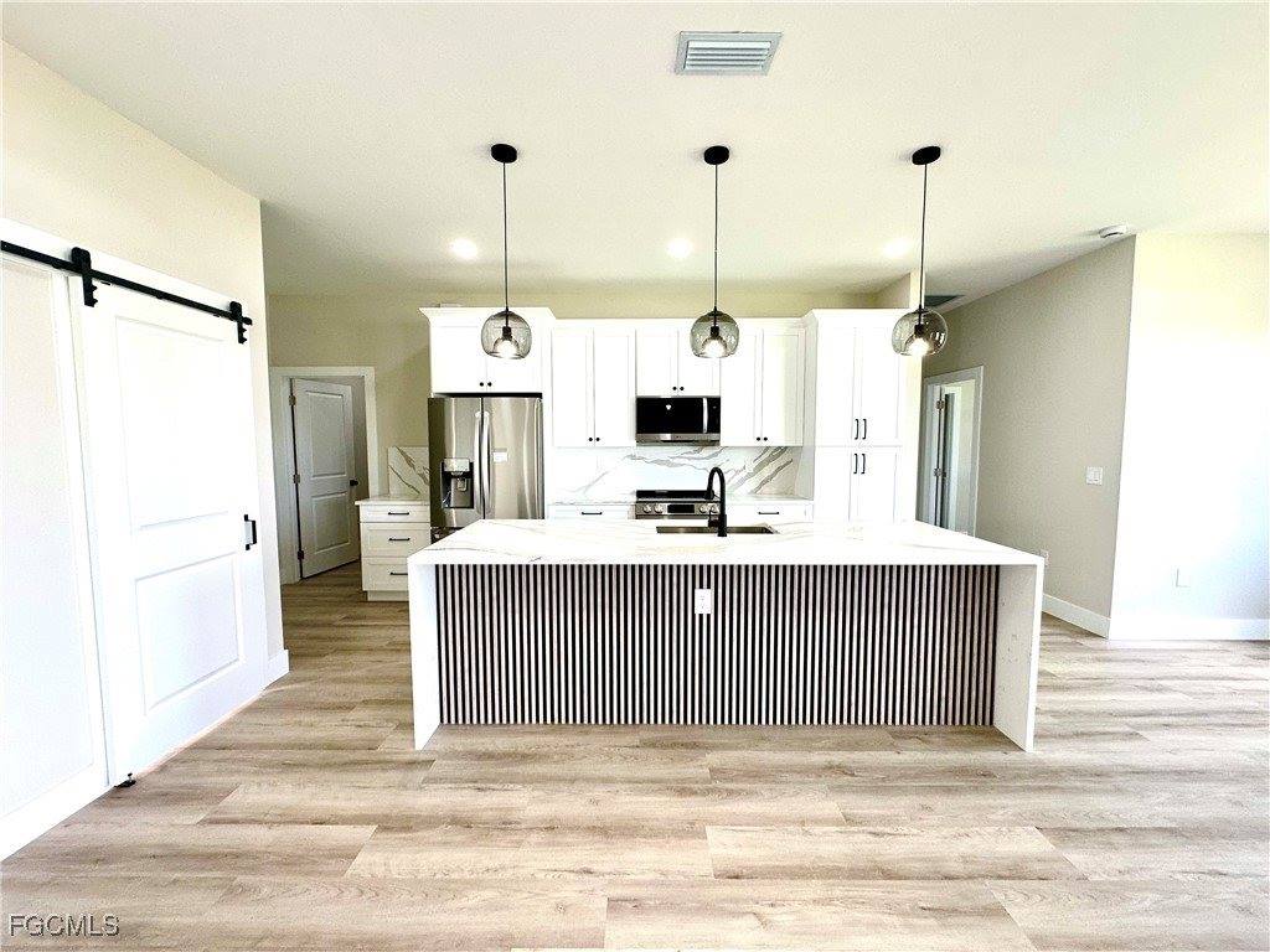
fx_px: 514
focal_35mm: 14
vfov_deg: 85.7
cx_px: 635
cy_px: 476
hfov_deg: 102.1
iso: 80
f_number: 2.2
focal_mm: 2.22
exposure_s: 1/120
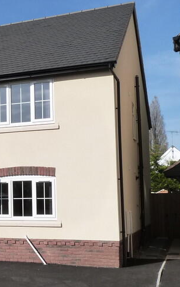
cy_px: 157
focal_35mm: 55
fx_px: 432
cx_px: -18
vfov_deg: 36.9
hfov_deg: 22.3
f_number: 5.6
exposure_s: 1/640
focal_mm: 4.5
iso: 160
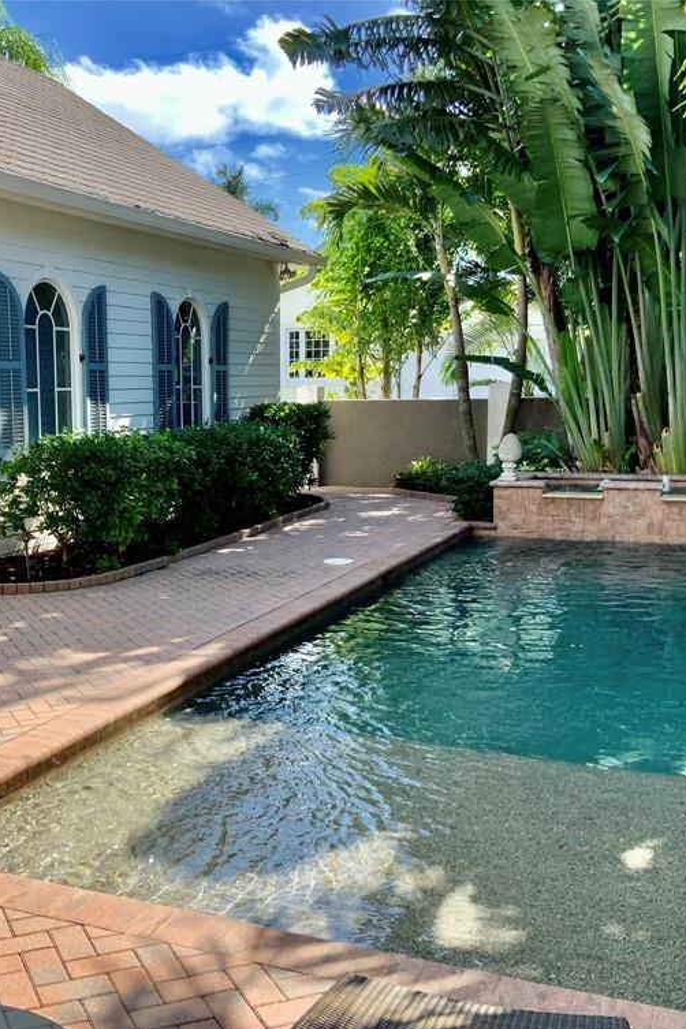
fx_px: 1172
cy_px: 523
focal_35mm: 41
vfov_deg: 47.4
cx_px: 193
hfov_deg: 32.2
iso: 16
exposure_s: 1/568
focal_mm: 3
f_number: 1.8
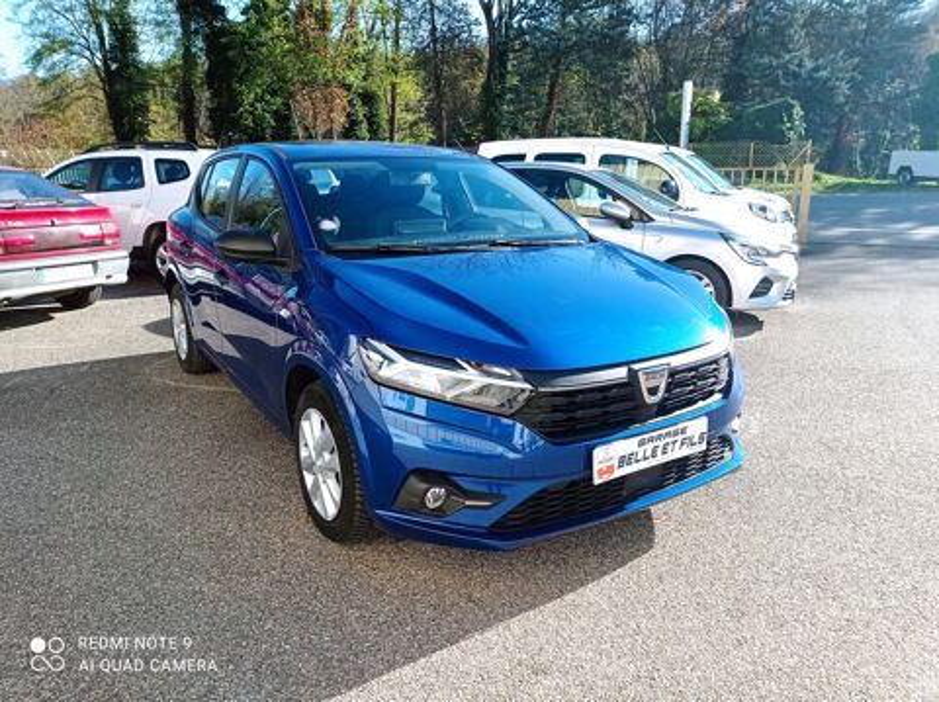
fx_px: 759
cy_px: 351
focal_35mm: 28
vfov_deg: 49.7
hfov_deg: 63.5
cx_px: 470
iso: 104
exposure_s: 1/1410
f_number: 1.79
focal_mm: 4.7
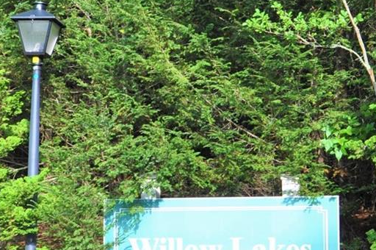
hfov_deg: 31.9
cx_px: 206
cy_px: 174
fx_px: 657
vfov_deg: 21.4
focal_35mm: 63
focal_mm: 21
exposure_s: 1/125
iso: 200
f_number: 5.6
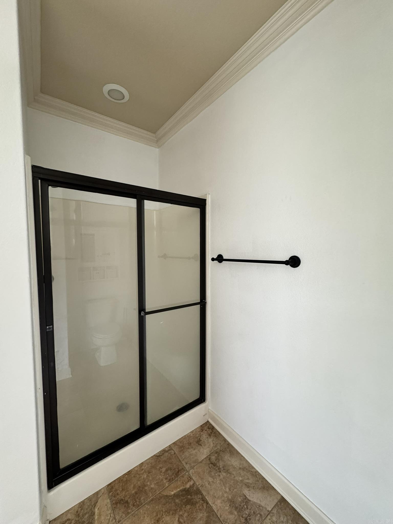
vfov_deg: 102.1
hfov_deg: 85.7
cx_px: 196
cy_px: 262
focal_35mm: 14
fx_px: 212
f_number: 2.2
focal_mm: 2.22
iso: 250
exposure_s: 1/120
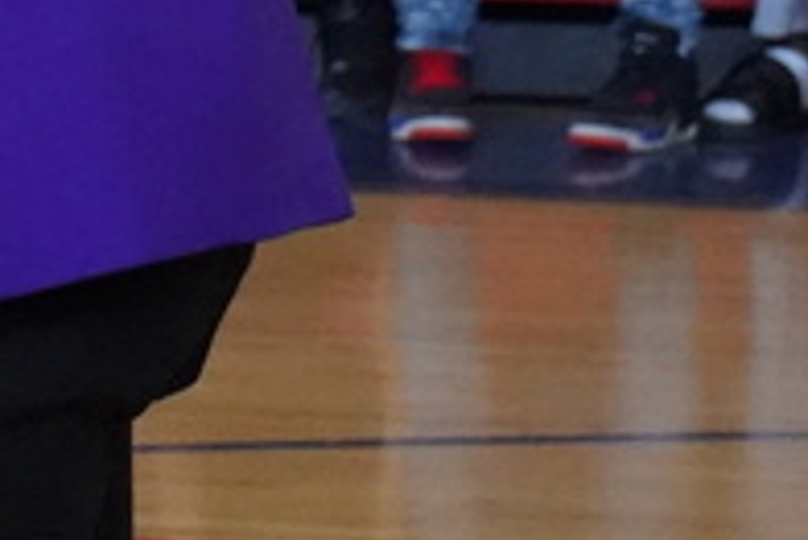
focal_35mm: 366
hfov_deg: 5.5
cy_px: -410
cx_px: -627
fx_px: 8220
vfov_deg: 3.7
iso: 20000
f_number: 9
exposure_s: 1/125
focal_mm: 70
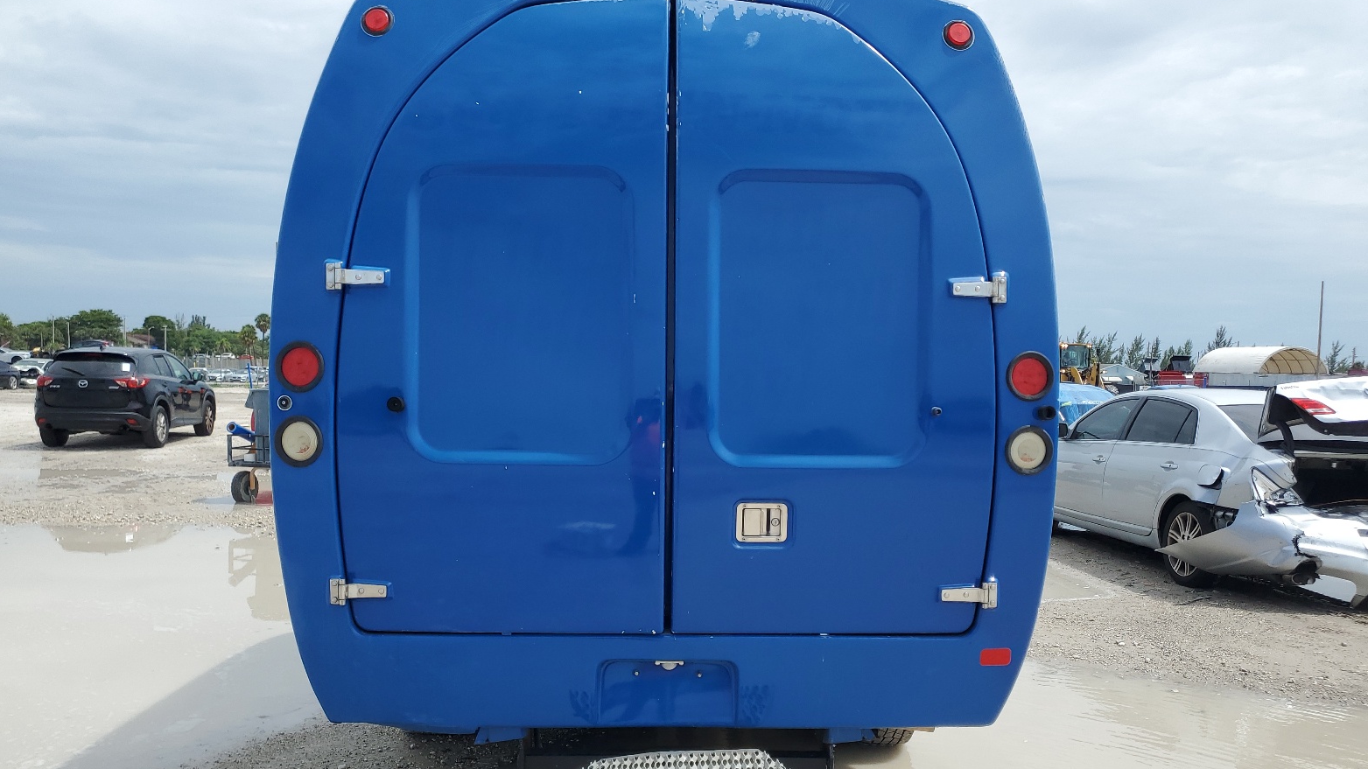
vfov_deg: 40.0
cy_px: 470
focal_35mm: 29
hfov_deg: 66.1
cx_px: 684
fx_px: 1052
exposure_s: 1/5000
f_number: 1.5
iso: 50
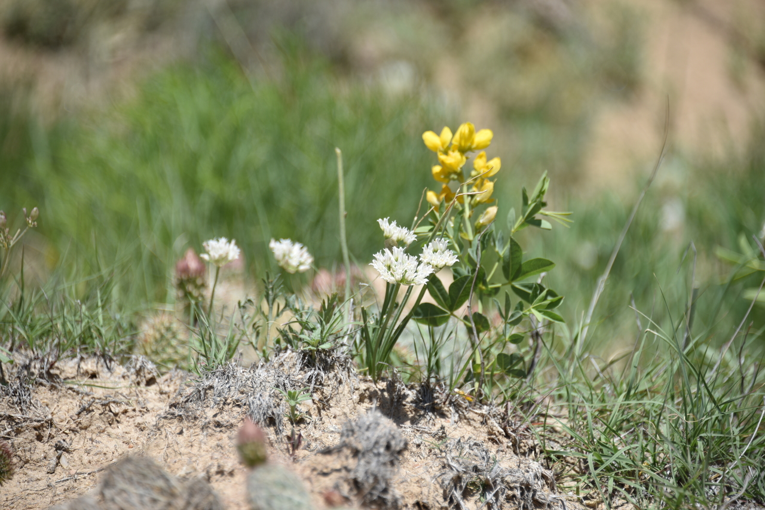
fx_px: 6376
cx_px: 382
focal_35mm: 300
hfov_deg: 6.9
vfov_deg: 4.6
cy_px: 255
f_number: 5.6
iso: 125
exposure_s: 1/640
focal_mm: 300
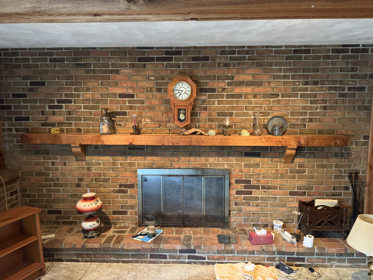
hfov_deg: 71.6
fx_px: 259
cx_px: 186
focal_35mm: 24
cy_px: 140
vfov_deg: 56.8
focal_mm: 6.76
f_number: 1.78
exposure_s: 1/40
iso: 640
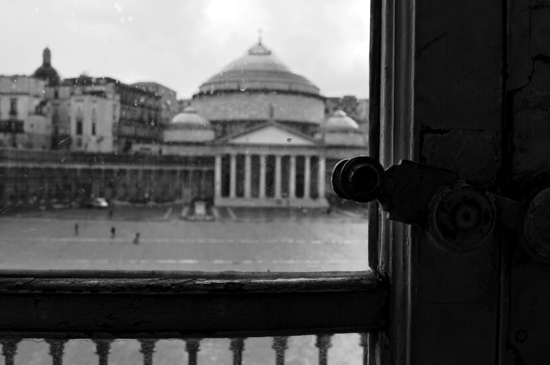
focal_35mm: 39
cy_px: 182
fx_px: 595
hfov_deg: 49.6
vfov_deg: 34.1
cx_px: 275
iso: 100
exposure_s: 1/50
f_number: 9
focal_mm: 26
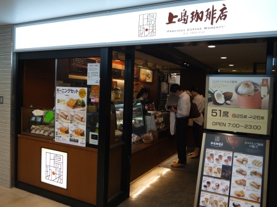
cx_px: 138
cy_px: 104
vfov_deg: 46.8
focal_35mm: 30
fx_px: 240
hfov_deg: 60.0
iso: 160
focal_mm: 15
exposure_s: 1/60
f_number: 3.9
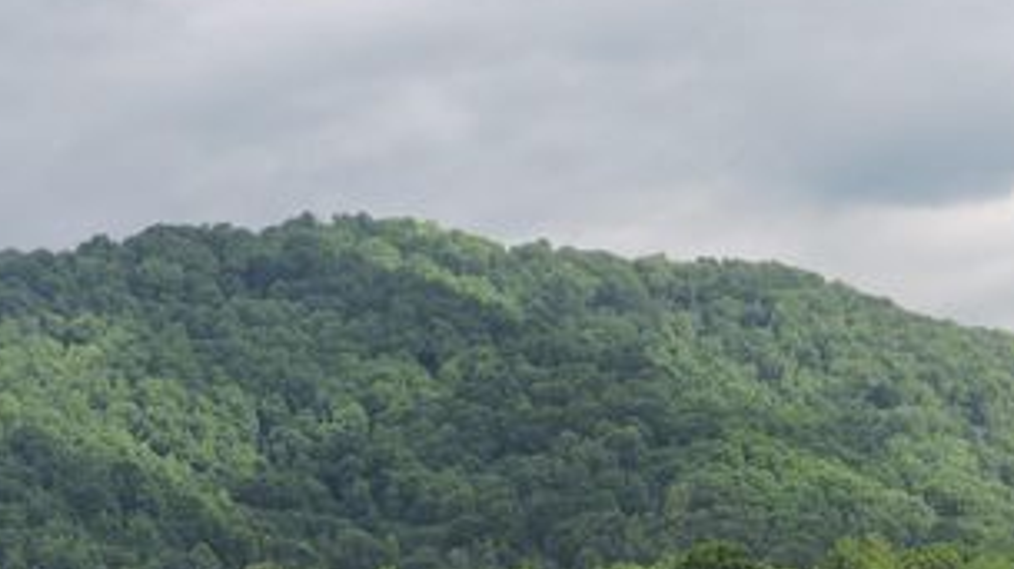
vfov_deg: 7.5
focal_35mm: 161
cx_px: 725
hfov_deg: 13.3
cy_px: 311
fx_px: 4325
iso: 100
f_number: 4.1
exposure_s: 1/500
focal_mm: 16.1
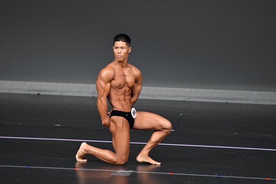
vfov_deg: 3.1
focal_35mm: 450
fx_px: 3448
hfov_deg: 4.6
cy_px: 92
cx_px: 138
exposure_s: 1/400
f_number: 5.6
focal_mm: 300
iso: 4000
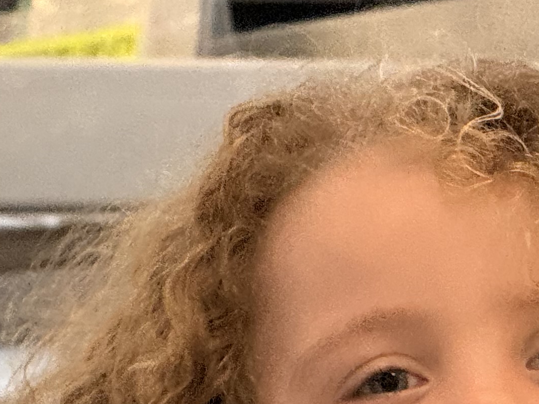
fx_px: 7068
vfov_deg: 3.3
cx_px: 746
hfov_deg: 4.3
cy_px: 575
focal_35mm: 454
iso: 640
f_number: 2.8
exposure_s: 1/50
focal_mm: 15.66
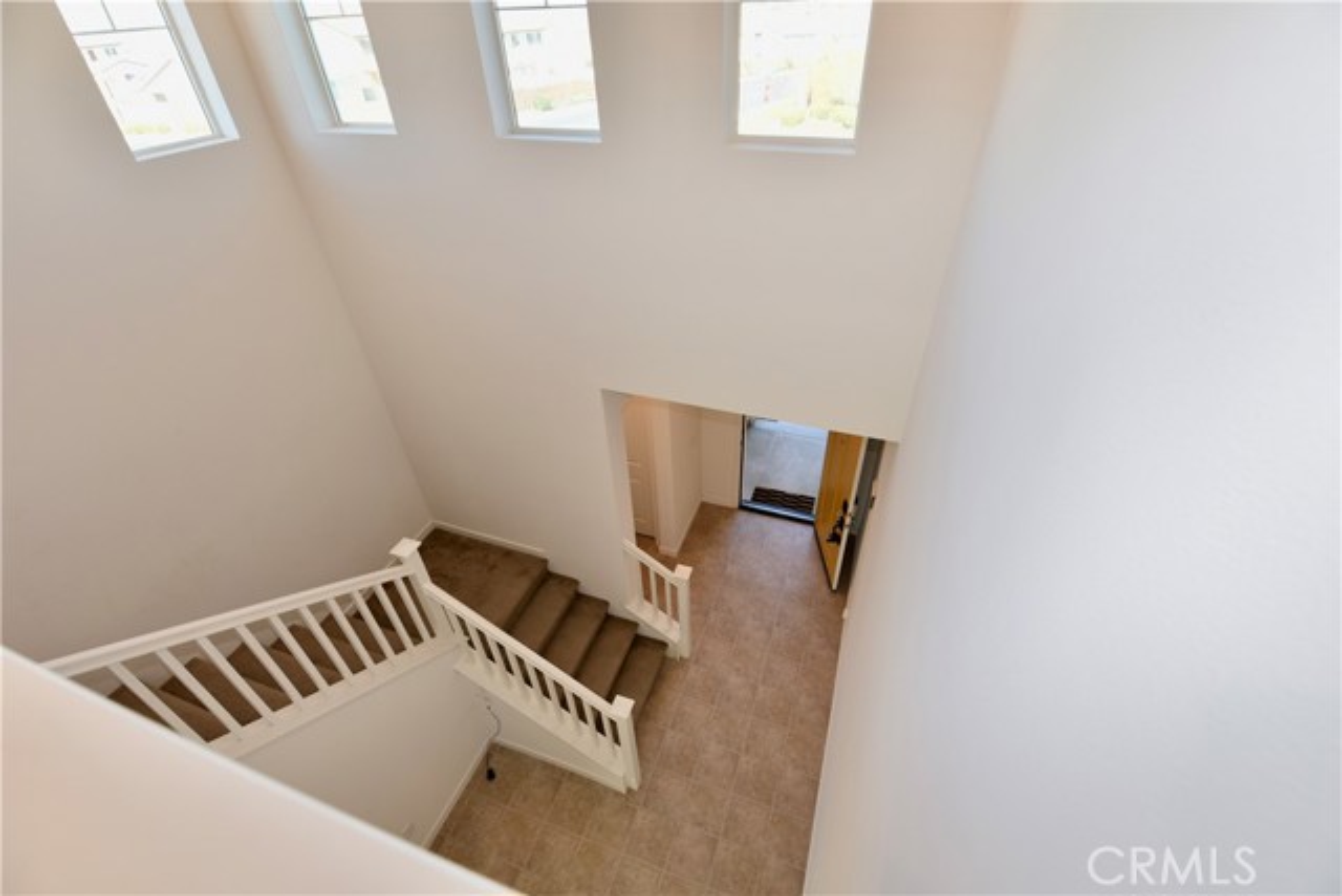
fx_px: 559
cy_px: 448
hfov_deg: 100.4
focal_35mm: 15
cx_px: 671
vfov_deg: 77.4
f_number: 5.6
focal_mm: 15
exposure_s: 1/125
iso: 320
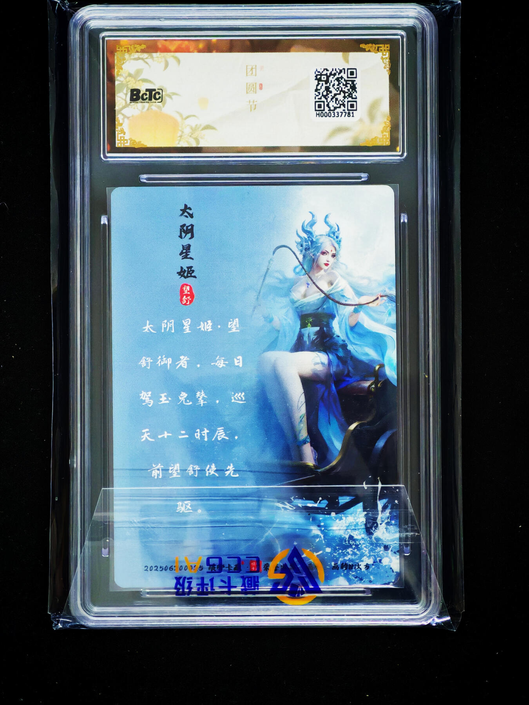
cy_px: 352
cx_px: 264
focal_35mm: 92
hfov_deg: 16.1
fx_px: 1875
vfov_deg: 21.3
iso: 1000
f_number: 2.4
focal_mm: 8.67
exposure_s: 1/25
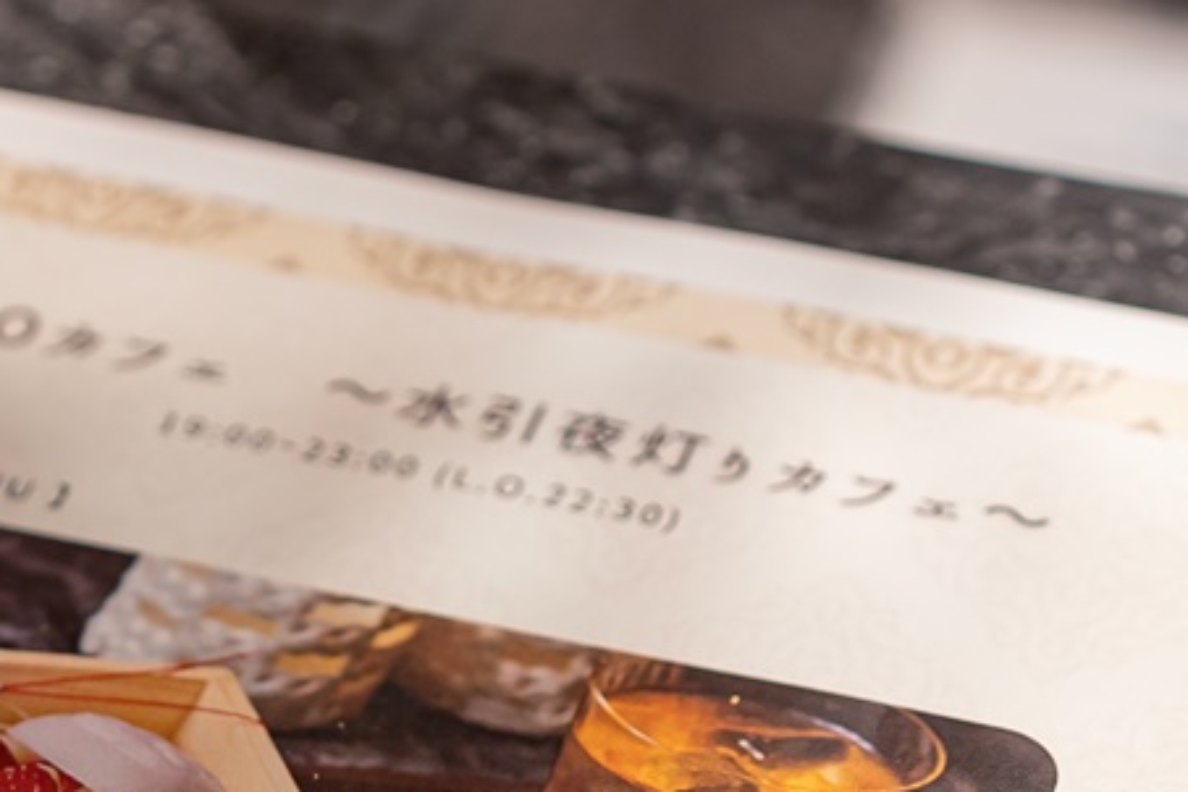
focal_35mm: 212
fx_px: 6995
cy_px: 1251
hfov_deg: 9.6
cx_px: 10
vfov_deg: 6.4
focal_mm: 50
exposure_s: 1/100
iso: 200
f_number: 2.2
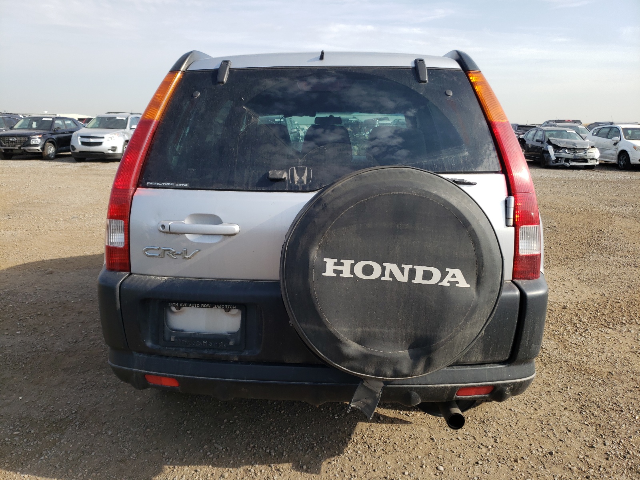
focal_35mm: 26
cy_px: 240
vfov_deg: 53.1
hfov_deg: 67.3
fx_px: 481
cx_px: 320
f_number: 1.5
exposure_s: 1/1667
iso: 50
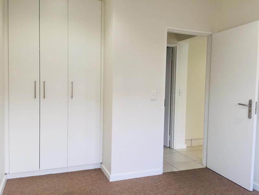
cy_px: 98
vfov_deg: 48.2
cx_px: 130
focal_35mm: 29
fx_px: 217
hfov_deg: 61.7
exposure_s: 1/33
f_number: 2.2
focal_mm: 4.15
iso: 64
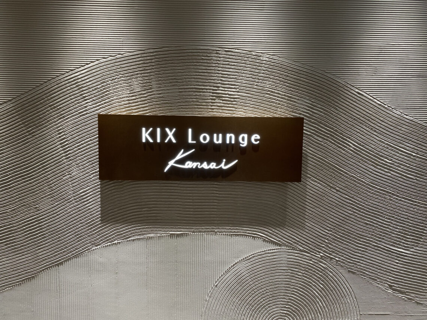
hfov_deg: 67.3
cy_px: 160
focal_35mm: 26
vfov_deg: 53.1
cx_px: 214
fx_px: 321
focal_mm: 4.25
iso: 64
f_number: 1.8
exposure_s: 1/60
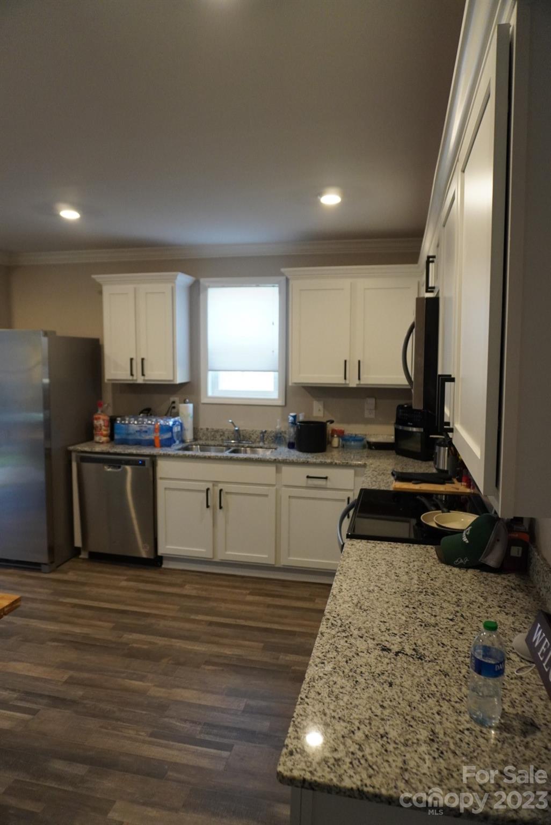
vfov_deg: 73.7
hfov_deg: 53.2
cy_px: 412
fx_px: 550
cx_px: 276
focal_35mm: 24
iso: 1600
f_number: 3.5
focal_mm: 16
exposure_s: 1/160
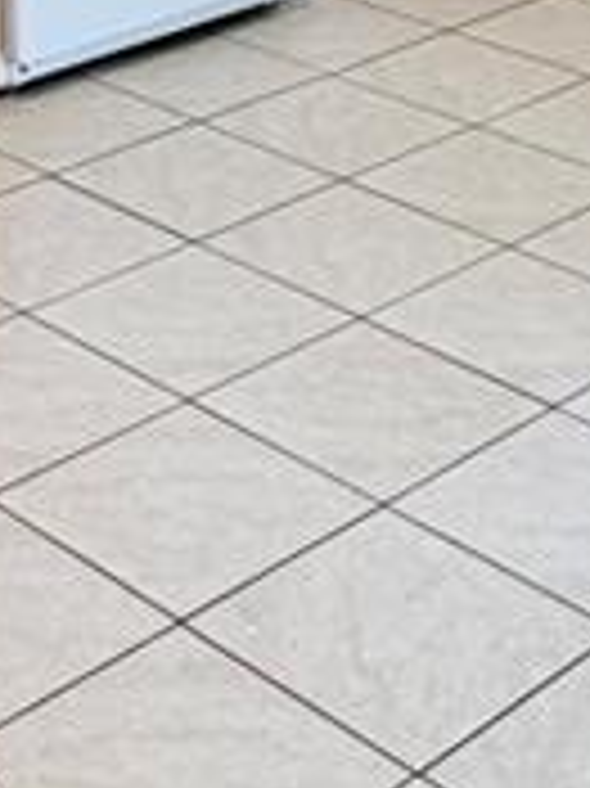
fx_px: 2184
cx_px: 162
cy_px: -99
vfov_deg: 19.5
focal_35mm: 96
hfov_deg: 15.3
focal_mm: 2.22
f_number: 2.2
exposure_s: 1/120
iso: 200
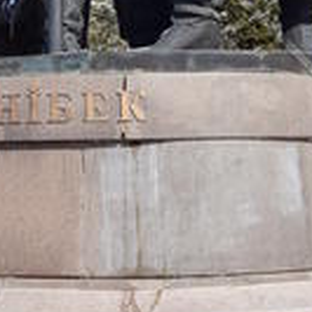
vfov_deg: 15.8
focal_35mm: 100
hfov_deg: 17.3
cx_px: 65
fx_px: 1020
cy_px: -178
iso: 100
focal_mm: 18
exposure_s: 1/250
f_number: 8
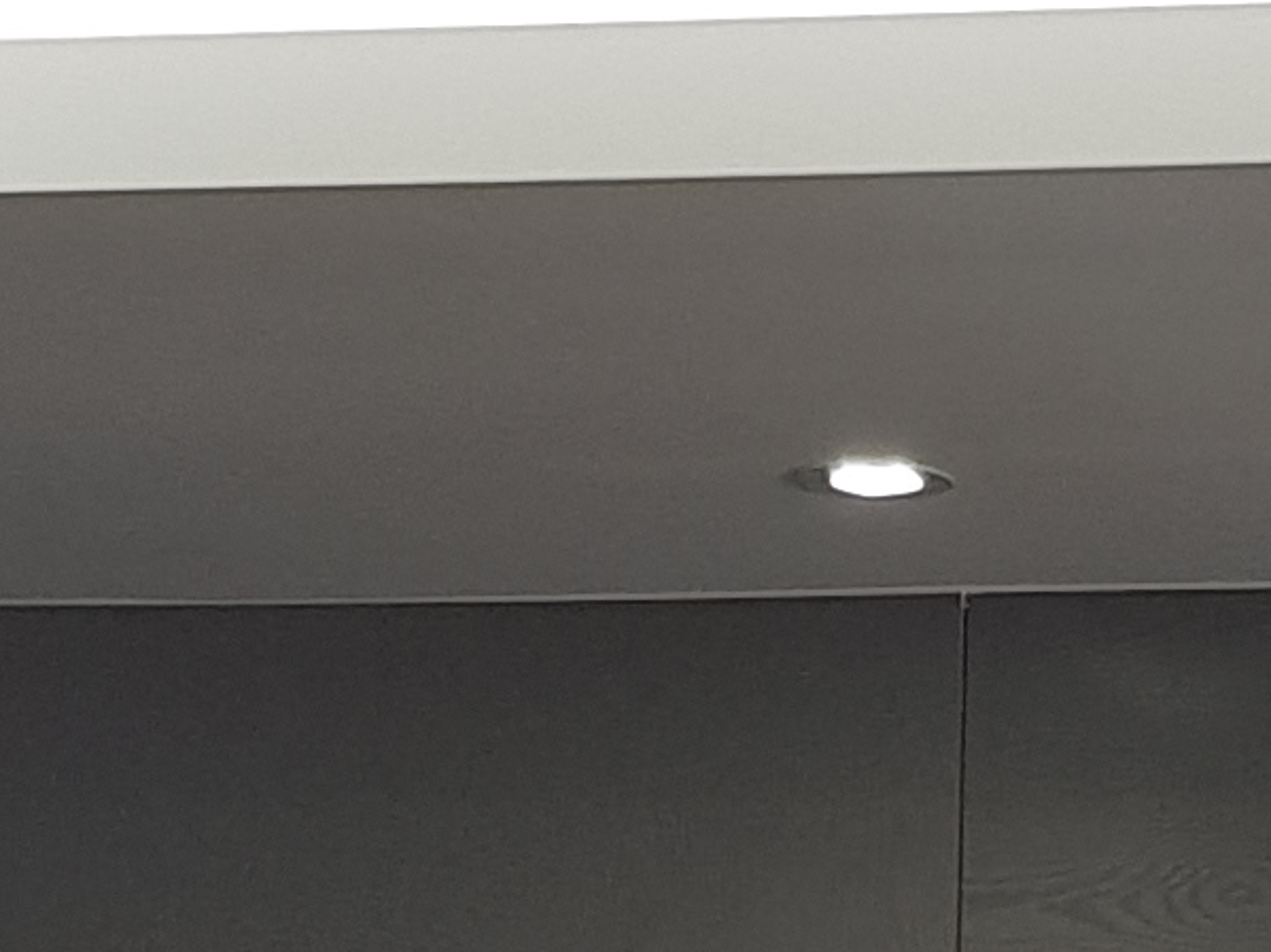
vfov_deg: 8.0
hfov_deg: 11.2
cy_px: 2127
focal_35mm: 175
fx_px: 6424
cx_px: 1383
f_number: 1.7
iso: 50
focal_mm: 4.3
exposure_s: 1/60
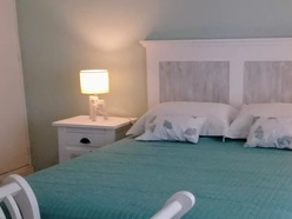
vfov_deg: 26.2
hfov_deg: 34.7
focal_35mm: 55
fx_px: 464
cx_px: 188
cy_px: 167
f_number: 2.2
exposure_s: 1/33
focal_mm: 3.3
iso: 160
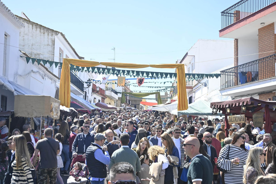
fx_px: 414
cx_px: 138
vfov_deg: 25.0
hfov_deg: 36.9
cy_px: 92
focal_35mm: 54
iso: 200
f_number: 6.3
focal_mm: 36
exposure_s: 1/400
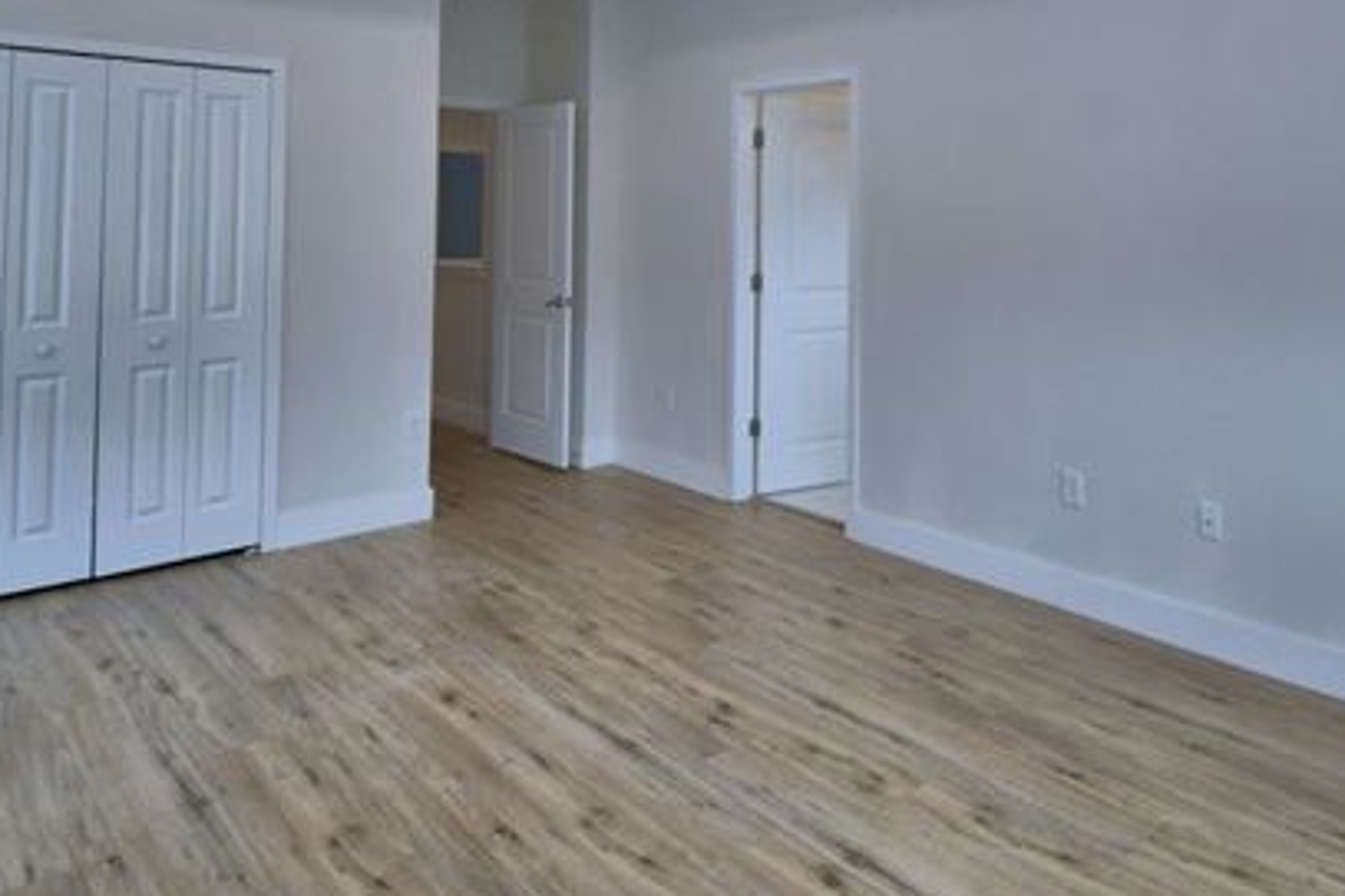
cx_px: 811
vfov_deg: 46.9
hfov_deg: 68.7
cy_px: 180
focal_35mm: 26
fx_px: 971
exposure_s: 1/160
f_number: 4.5
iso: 200
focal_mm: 10
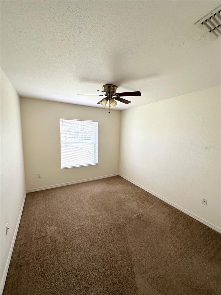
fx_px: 119
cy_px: 148
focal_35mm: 14
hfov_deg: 85.7
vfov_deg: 102.1
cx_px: 110
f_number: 2.2
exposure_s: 1/99
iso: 64
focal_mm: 2.22
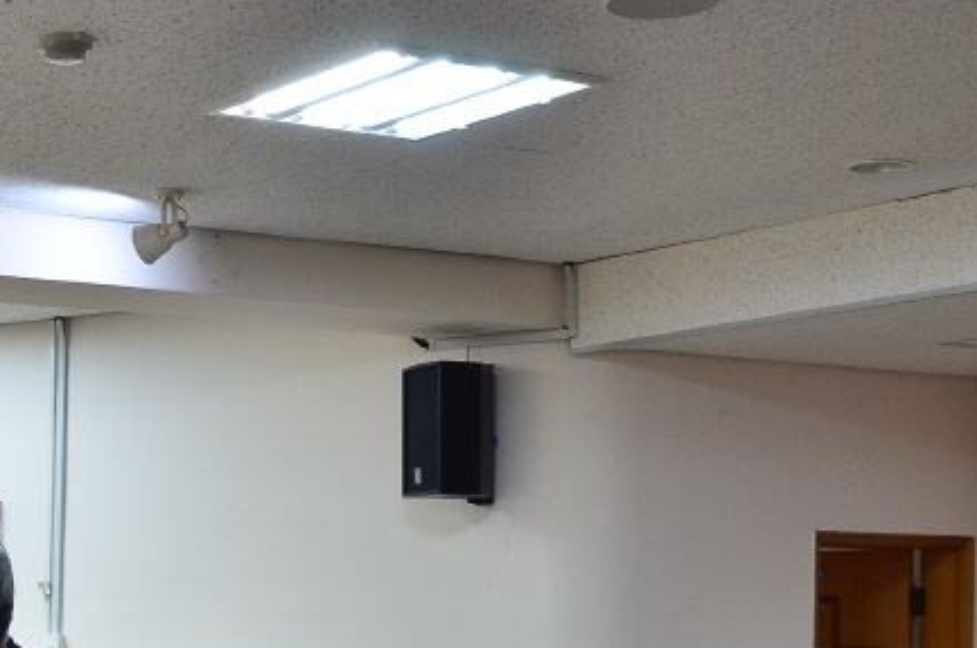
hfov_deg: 22.4
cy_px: 708
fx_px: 2411
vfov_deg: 14.9
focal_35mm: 89
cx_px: 105
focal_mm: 22
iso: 800
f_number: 4.5
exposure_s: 1/80
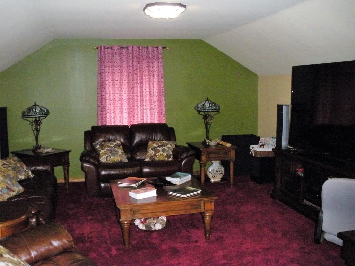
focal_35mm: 36
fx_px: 369
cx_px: 178
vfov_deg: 39.7
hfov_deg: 51.4
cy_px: 133
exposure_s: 1/60
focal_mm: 6.3
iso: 800
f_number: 3.5
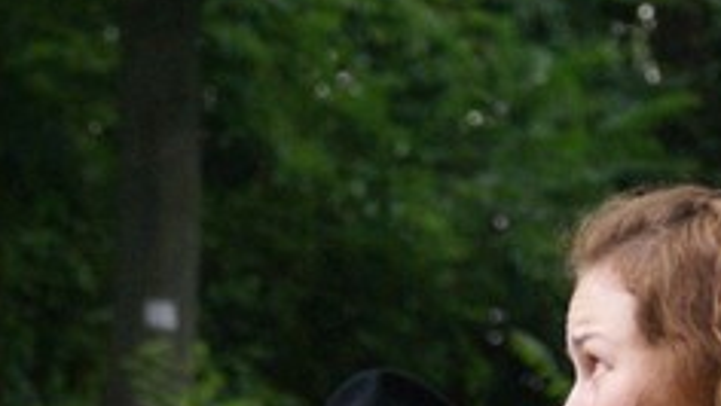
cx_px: 620
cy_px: 412
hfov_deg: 7.2
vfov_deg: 4.1
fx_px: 5719
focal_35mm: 299
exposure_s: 1/160
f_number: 5.6
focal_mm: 70
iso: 800
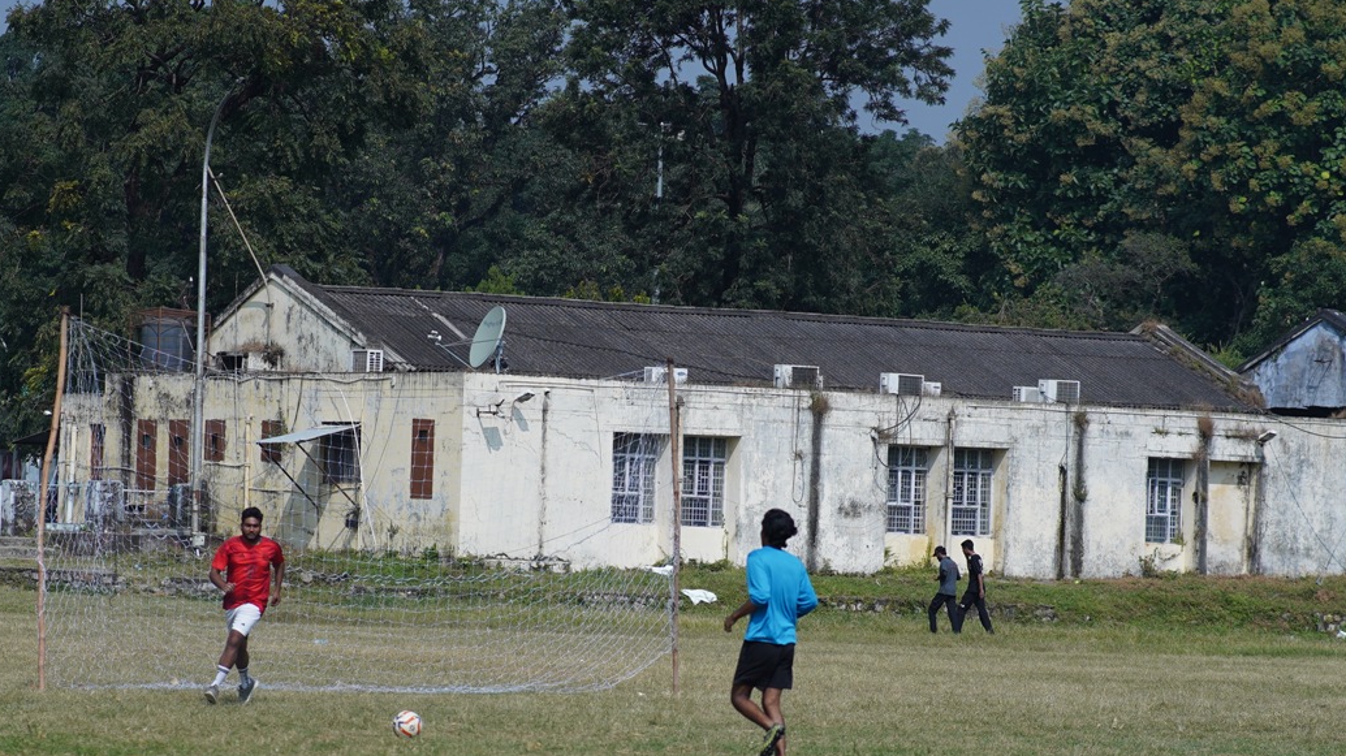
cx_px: 590
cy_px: 489
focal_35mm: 157
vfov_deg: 7.7
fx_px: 5602
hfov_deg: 13.7
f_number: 2.8
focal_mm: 85
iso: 100
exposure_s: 1/3200
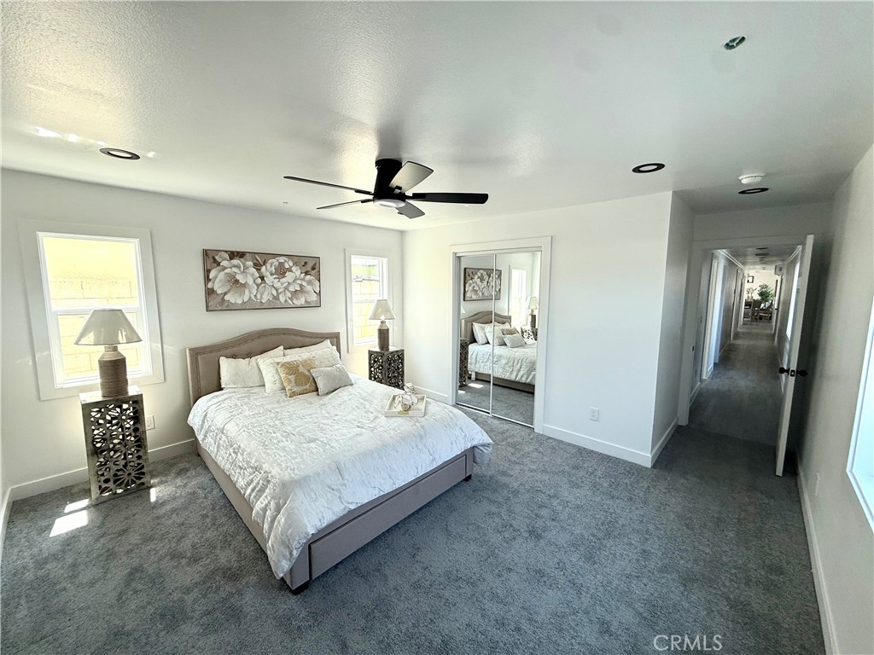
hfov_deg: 102.1
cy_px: 328
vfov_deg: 85.7
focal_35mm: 14
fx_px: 353
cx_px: 437
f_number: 2.2
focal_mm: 2.22
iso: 64
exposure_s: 1/123
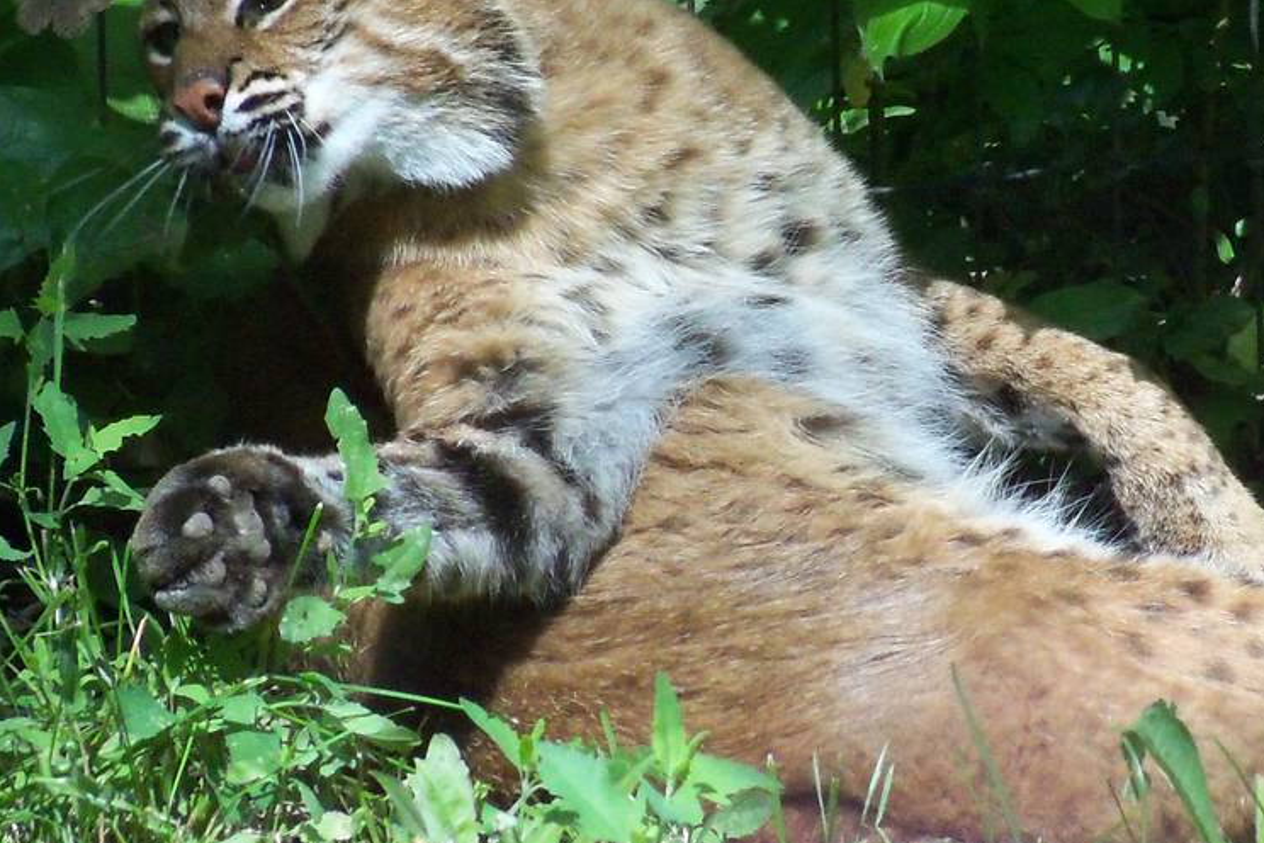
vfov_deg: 2.1
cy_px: 243
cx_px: 948
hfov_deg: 3.2
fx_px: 22469
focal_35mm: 640
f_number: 4.5
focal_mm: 50.6
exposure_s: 1/800
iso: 400
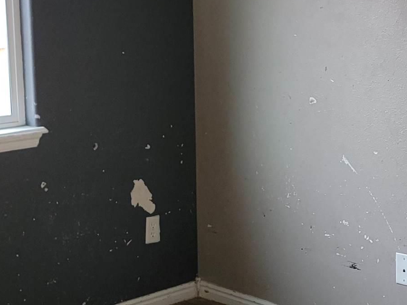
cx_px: 193
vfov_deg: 18.0
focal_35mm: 82
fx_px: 964
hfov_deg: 23.8
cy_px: 124
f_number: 1.8
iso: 100
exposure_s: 1/40
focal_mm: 6.7
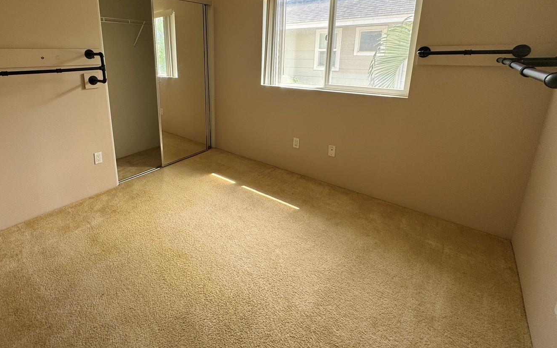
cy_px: 115
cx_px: 226
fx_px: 273
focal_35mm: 18
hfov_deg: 90.0
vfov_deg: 63.3
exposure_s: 1/99
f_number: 2.2
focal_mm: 2.22
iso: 50
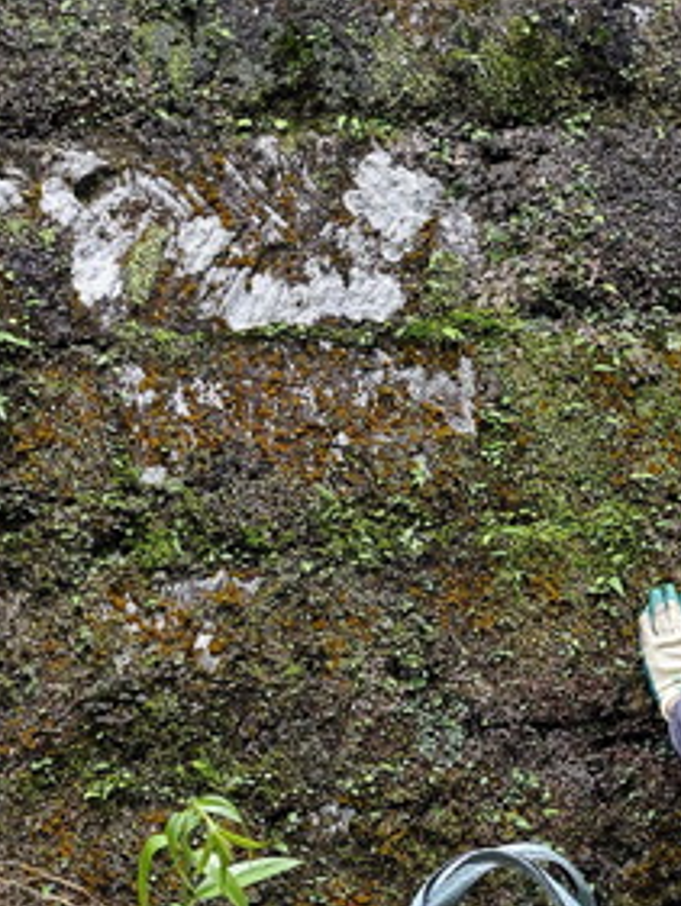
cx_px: 870
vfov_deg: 11.3
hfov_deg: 8.4
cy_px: 629
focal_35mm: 175
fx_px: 4587
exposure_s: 1/125
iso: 200
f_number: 4
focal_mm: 50
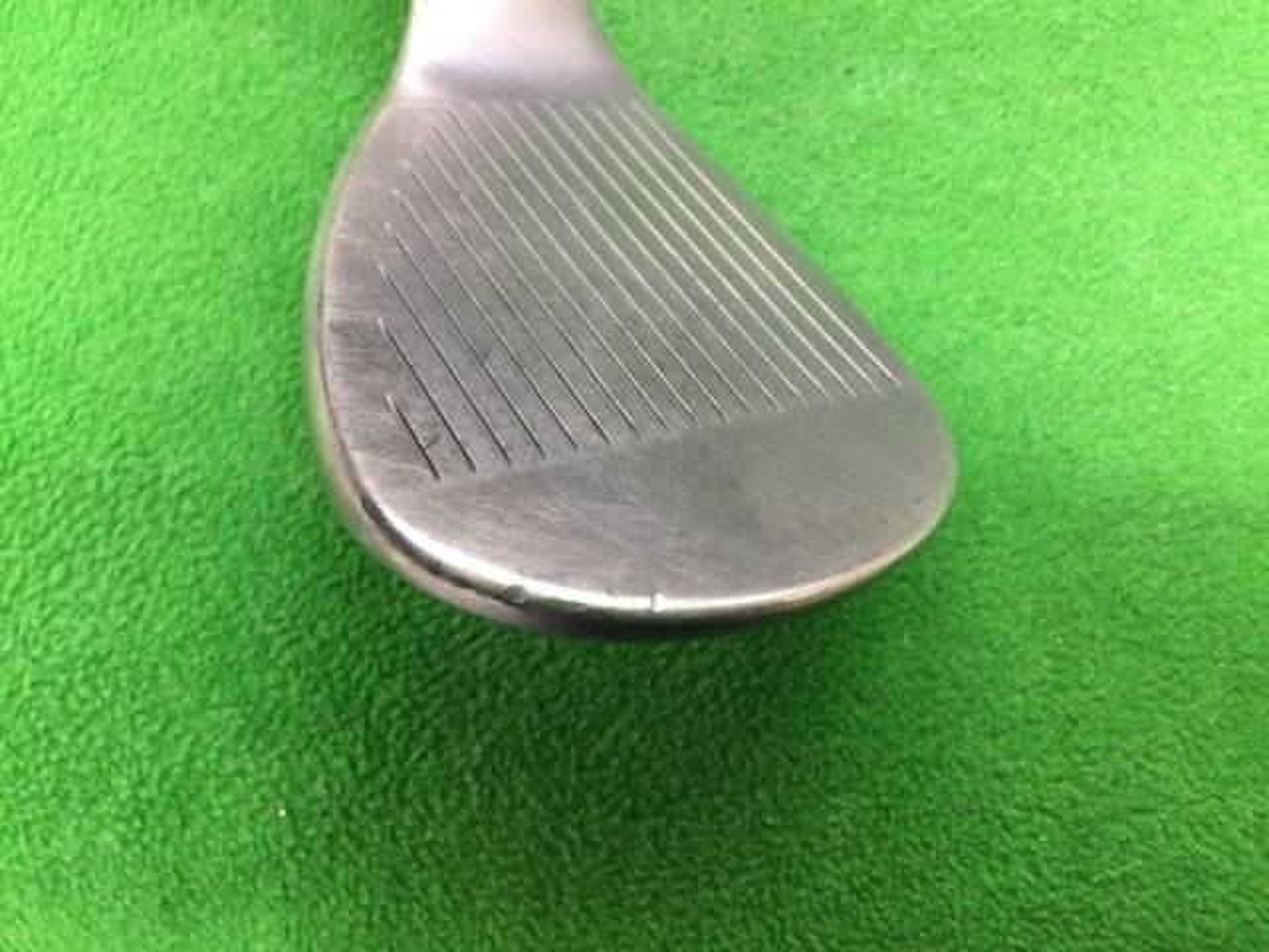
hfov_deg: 58.4
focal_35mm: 31
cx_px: 634
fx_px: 1136
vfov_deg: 45.4
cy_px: 476
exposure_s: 1/24
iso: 200
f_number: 2.4
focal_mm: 3.3
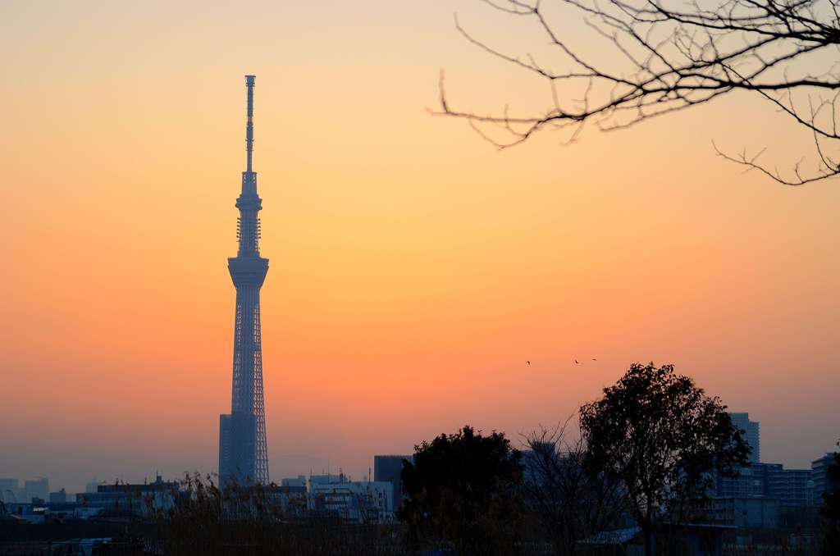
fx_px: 2724
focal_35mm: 117
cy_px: 278
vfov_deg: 11.7
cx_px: 420
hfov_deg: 17.5
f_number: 5
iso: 450
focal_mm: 78
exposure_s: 1/320
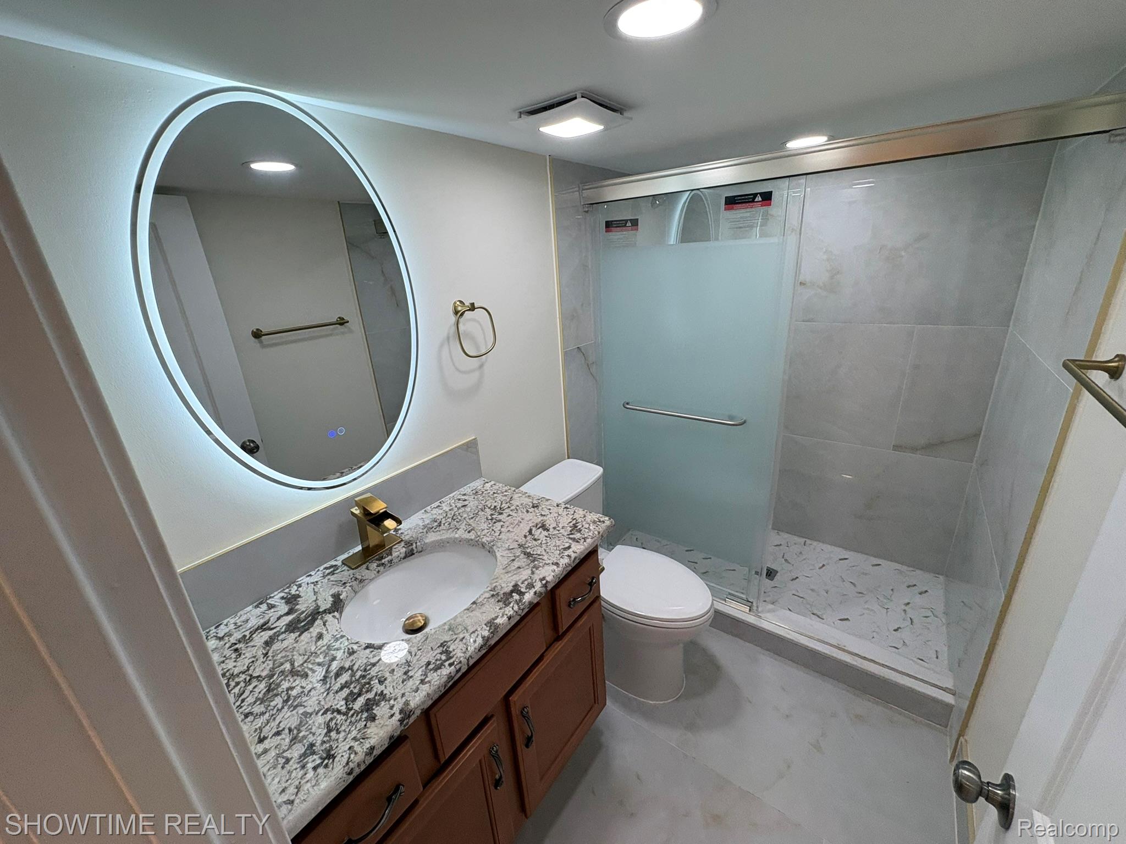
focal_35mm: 14
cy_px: 422
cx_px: 563
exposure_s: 1/120
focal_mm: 2.22
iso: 64
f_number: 2.2
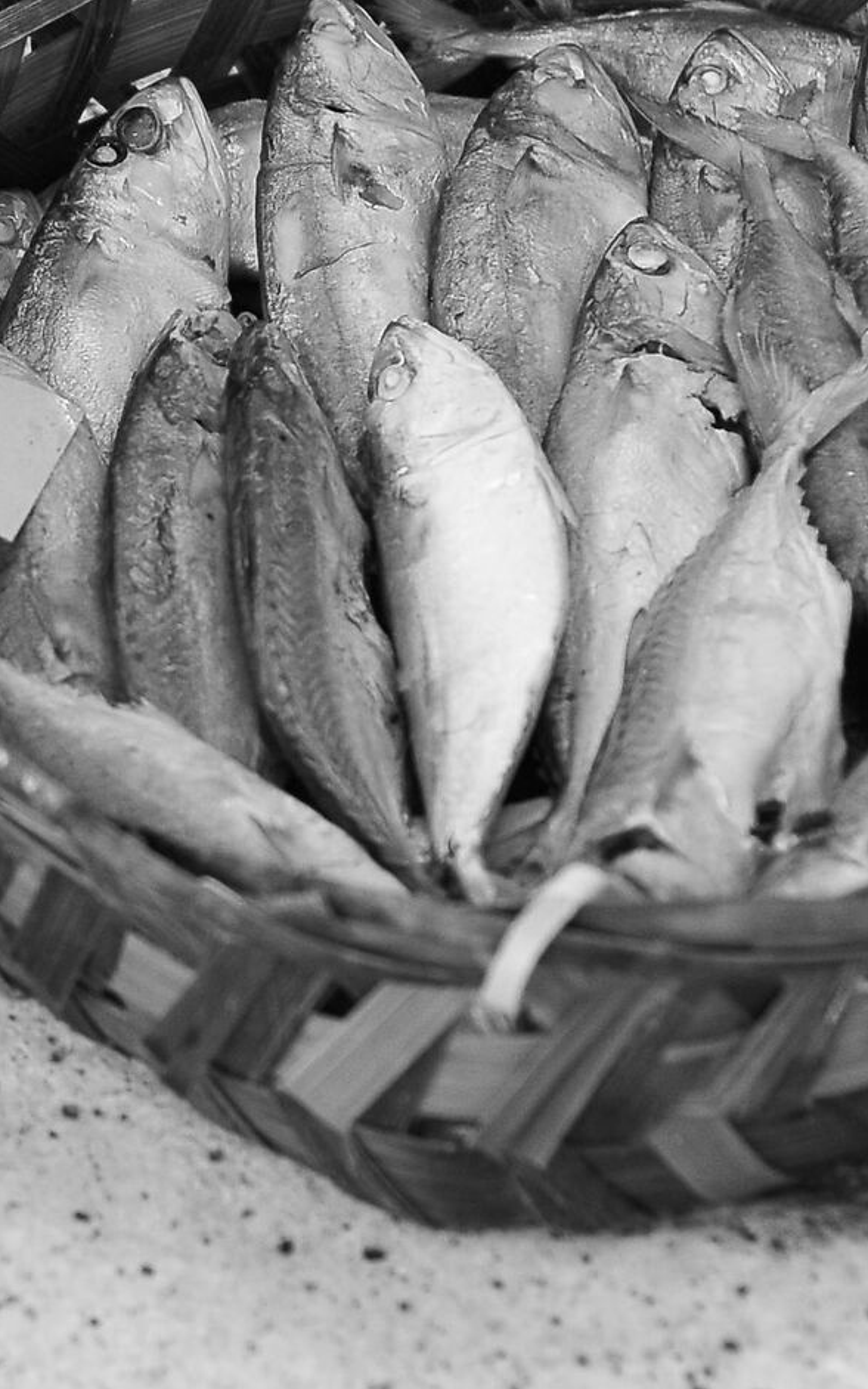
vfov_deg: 16.0
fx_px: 4917
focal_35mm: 130
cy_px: 384
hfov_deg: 9.8
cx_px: -347
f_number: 4
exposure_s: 1/60
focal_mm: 50
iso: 1600
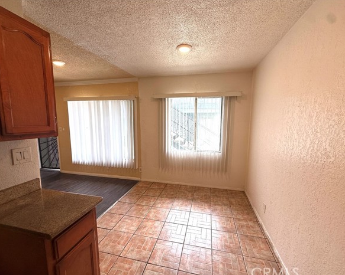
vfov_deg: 84.0
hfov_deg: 96.8
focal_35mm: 15
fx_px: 153
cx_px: 174
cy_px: 140
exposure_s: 1/120
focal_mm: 2.22
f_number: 2.2
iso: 50
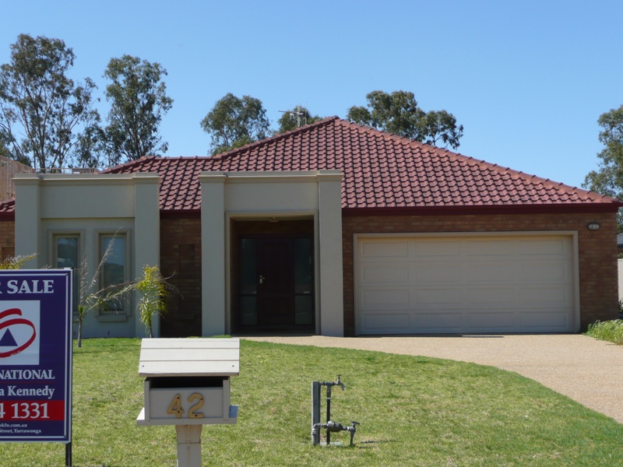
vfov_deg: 23.7
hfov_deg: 31.2
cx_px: 312
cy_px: 234
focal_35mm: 62
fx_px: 1116
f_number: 4.5
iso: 100
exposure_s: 1/640
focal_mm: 10.2
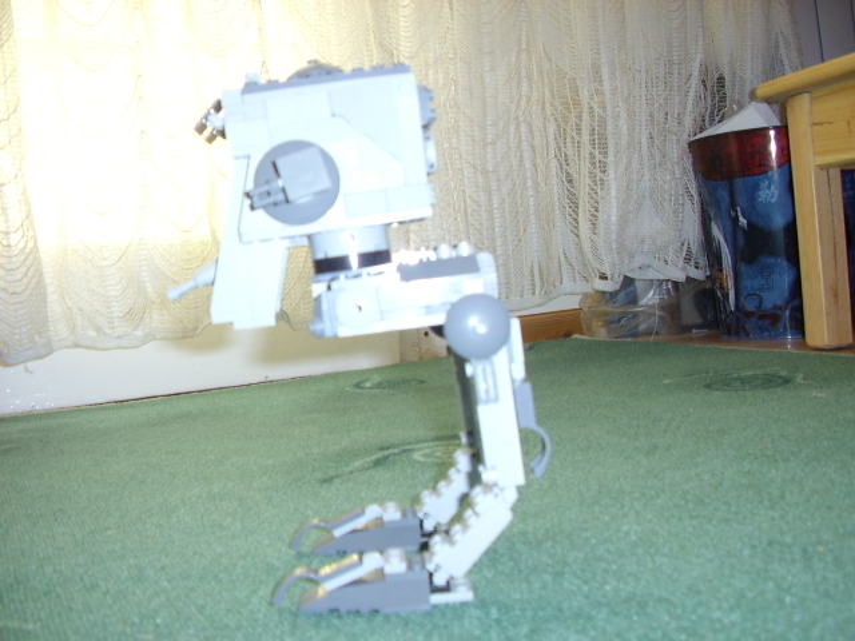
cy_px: 320
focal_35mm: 30
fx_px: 741
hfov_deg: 60.0
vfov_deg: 46.8
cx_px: 428
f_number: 2.9
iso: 183
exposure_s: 1/30
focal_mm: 5.8
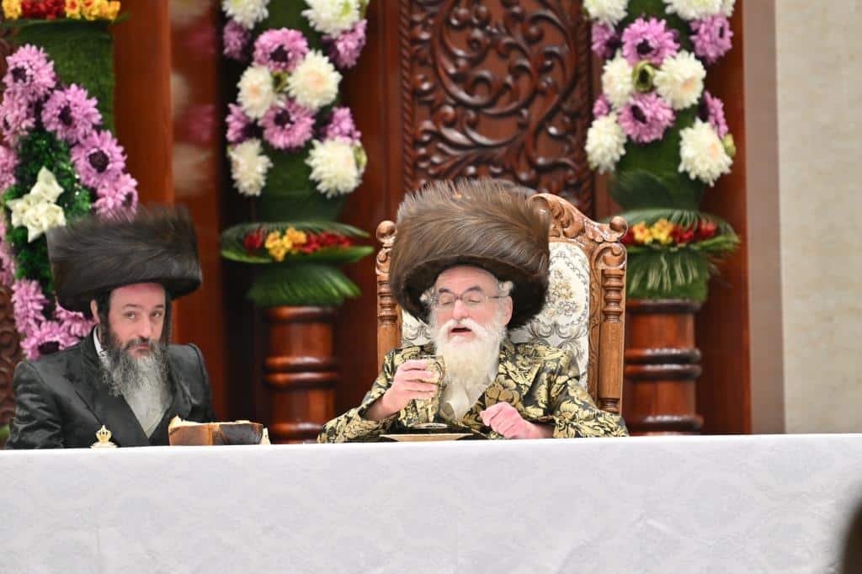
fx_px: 7181
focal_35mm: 300
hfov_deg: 6.9
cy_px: 287
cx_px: 431
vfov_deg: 4.6
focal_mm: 200
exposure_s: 1/200
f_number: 2.8
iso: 160
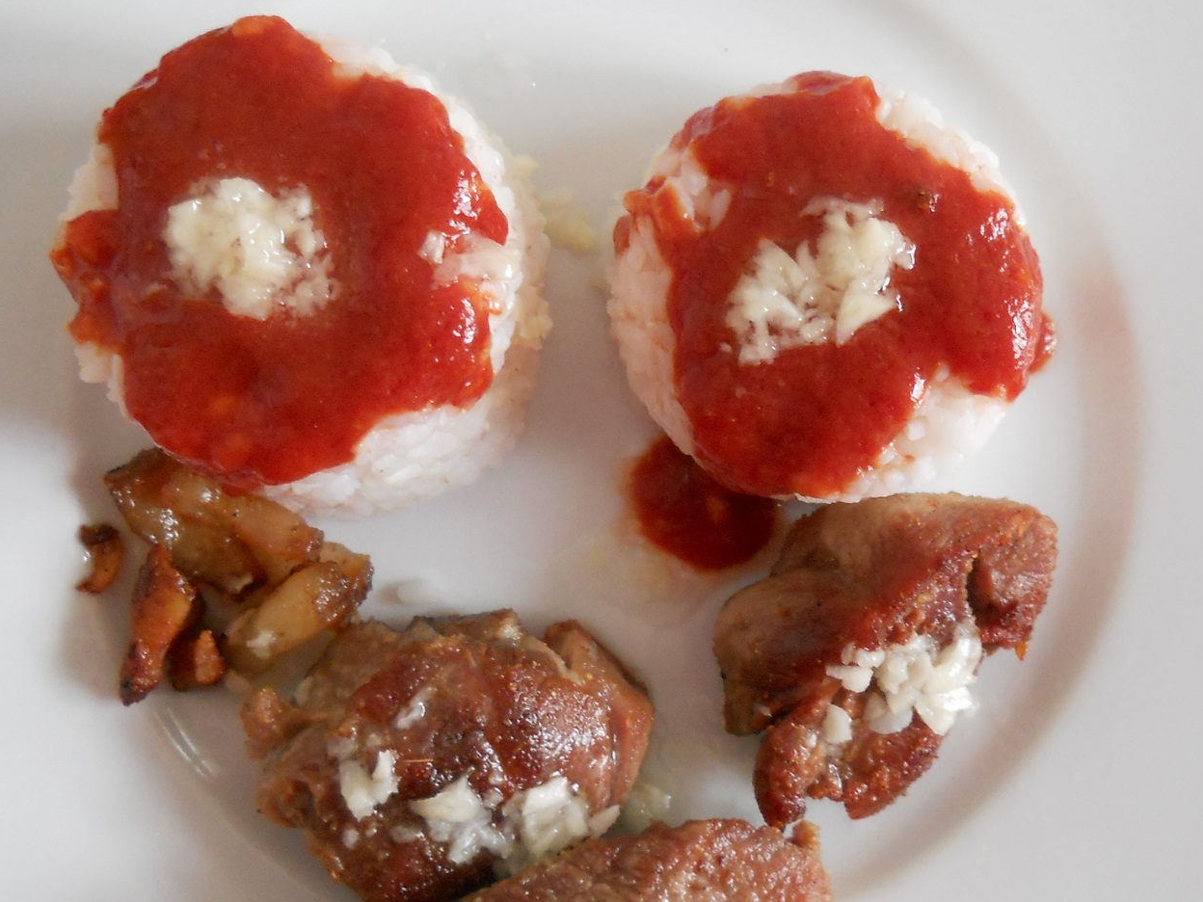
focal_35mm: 59
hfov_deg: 32.7
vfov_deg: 24.8
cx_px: 630
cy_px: 460
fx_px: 2050
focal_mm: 6.72
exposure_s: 1/30
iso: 400
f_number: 3.1
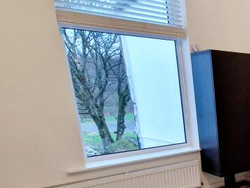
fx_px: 267
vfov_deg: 36.6
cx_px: 307
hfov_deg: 36.9
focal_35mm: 37
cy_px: 163
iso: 400
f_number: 2.2
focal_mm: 2.2
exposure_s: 1/50
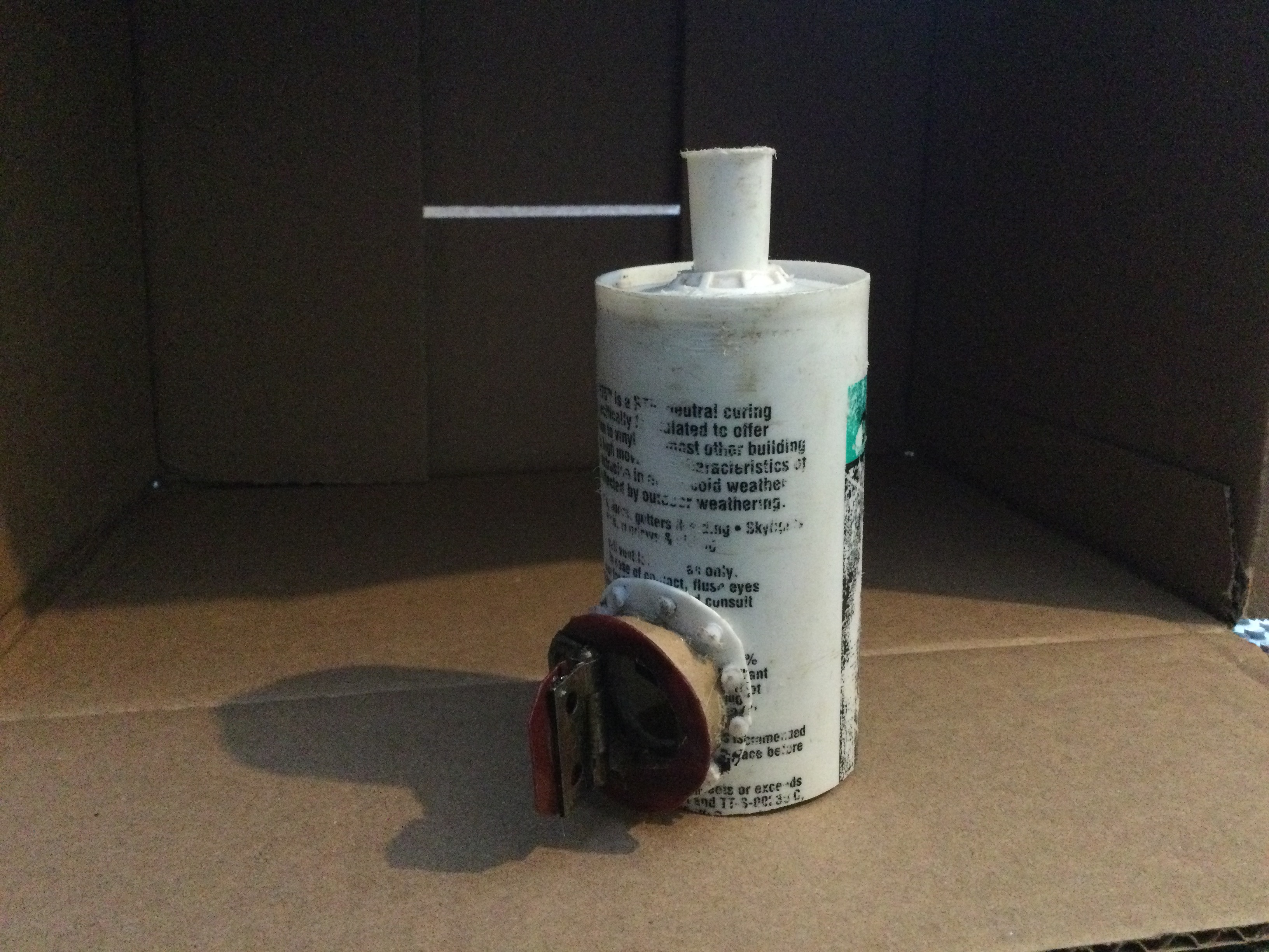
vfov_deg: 45.4
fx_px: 1136
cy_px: 476
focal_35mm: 31
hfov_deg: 58.4
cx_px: 634
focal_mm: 3.3
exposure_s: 1/15
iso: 320
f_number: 2.4
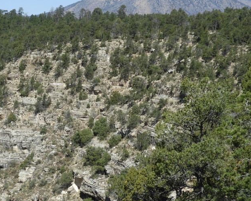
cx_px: 18
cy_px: 87
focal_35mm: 113
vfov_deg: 13.6
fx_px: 840
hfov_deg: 16.7
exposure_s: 1/800
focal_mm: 9
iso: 100
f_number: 4
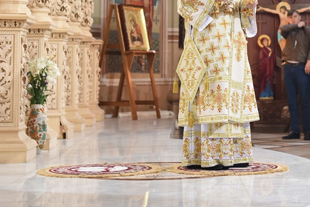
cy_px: -25
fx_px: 939
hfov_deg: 18.6
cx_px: 234
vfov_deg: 12.3
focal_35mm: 109
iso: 1400
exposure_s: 1/40
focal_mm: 46
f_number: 2.8
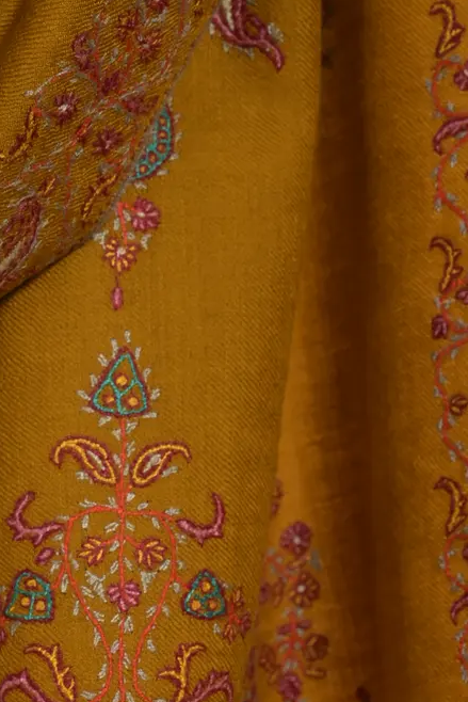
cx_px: -7
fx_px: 4229
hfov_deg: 6.3
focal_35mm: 217
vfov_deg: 9.3
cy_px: 990
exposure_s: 1/200
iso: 125
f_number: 6.3
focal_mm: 56
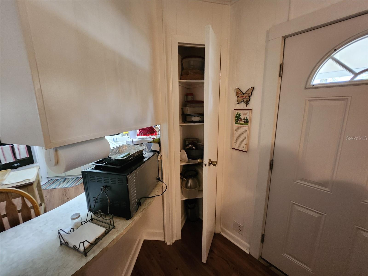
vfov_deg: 89.9
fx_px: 138
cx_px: 184
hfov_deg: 106.2
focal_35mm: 13
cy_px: 138
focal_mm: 1.7
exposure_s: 1/30
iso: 400
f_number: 2.2
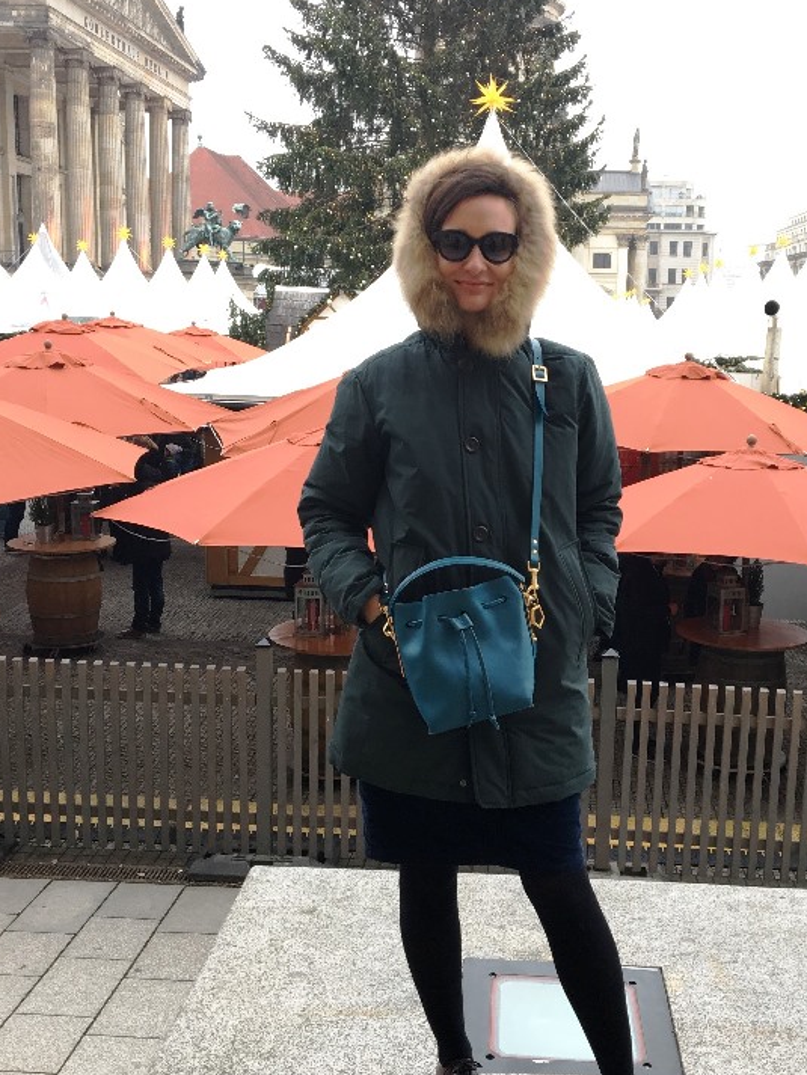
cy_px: 546
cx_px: 474
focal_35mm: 41
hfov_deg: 35.1
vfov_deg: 45.8
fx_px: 1274
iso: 40
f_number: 2.2
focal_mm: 4.15
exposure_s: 1/100
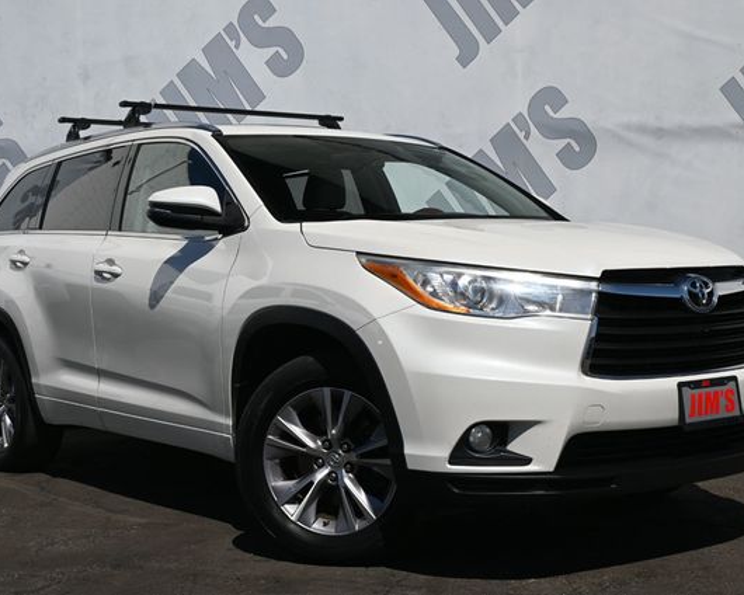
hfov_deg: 36.1
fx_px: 1142
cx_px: 375
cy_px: 298
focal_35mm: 52
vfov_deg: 29.2
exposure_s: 1/400
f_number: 8
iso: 100
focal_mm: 30.5
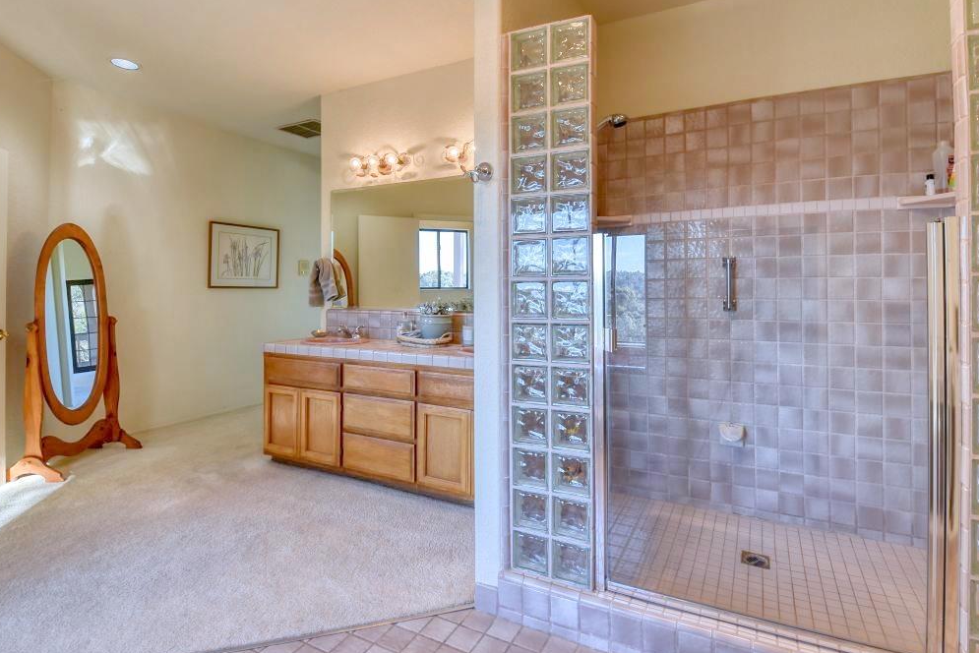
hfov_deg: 93.2
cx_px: 509
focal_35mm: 17
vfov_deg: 70.2
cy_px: 287
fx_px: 462
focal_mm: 15
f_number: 11
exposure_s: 1/60
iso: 400
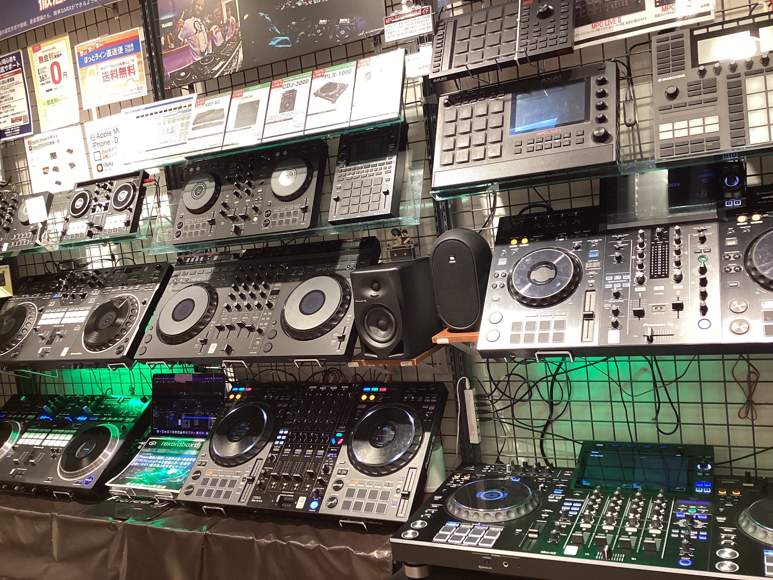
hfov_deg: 58.4
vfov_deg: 45.4
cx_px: 386
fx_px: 692
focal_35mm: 31
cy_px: 290
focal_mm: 3.3
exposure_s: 1/60
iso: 160
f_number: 2.4
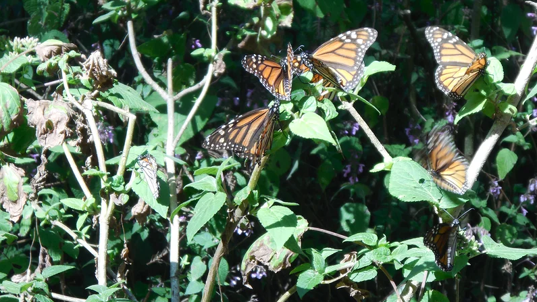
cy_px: 138
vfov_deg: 7.1
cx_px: 270
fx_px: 2435
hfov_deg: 12.6
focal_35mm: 171
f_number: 6.5
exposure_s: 1/80
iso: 125
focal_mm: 27.6
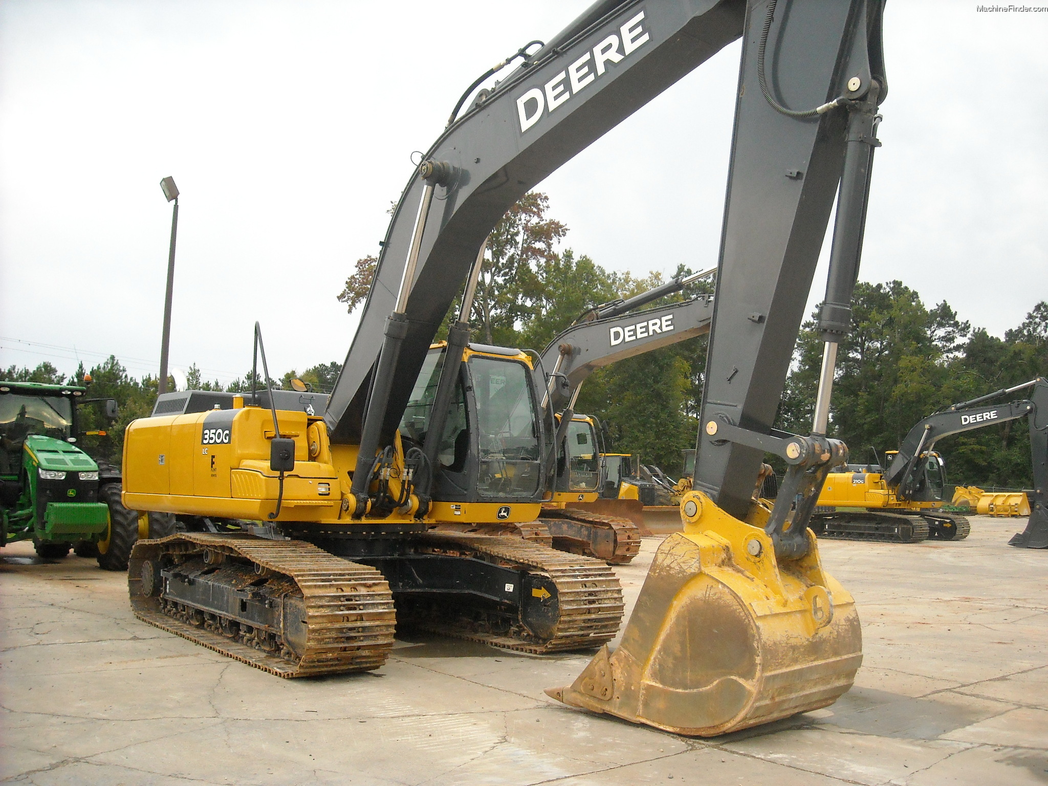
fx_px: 1060
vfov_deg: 40.7
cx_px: 524
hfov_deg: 52.6
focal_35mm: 35
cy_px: 393
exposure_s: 1/250
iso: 248
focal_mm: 5.7
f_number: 2.8
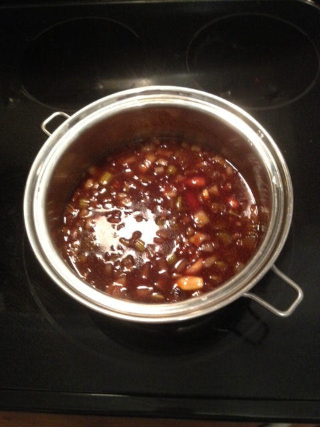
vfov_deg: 52.6
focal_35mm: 35
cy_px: 214
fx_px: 431
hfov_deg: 40.7
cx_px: 160
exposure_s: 1/20
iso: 400
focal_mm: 4.28
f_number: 2.4
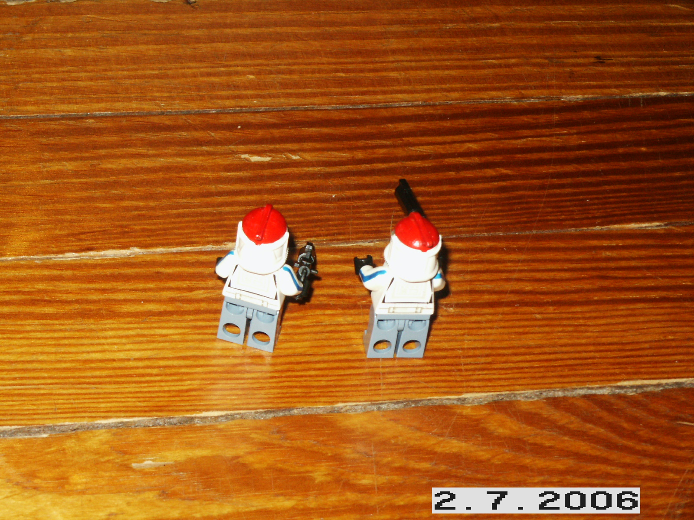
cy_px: 260
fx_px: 2045
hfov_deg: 19.3
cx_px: 347
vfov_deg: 14.5
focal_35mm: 102
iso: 200
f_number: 8
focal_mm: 20.73
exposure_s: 1/90
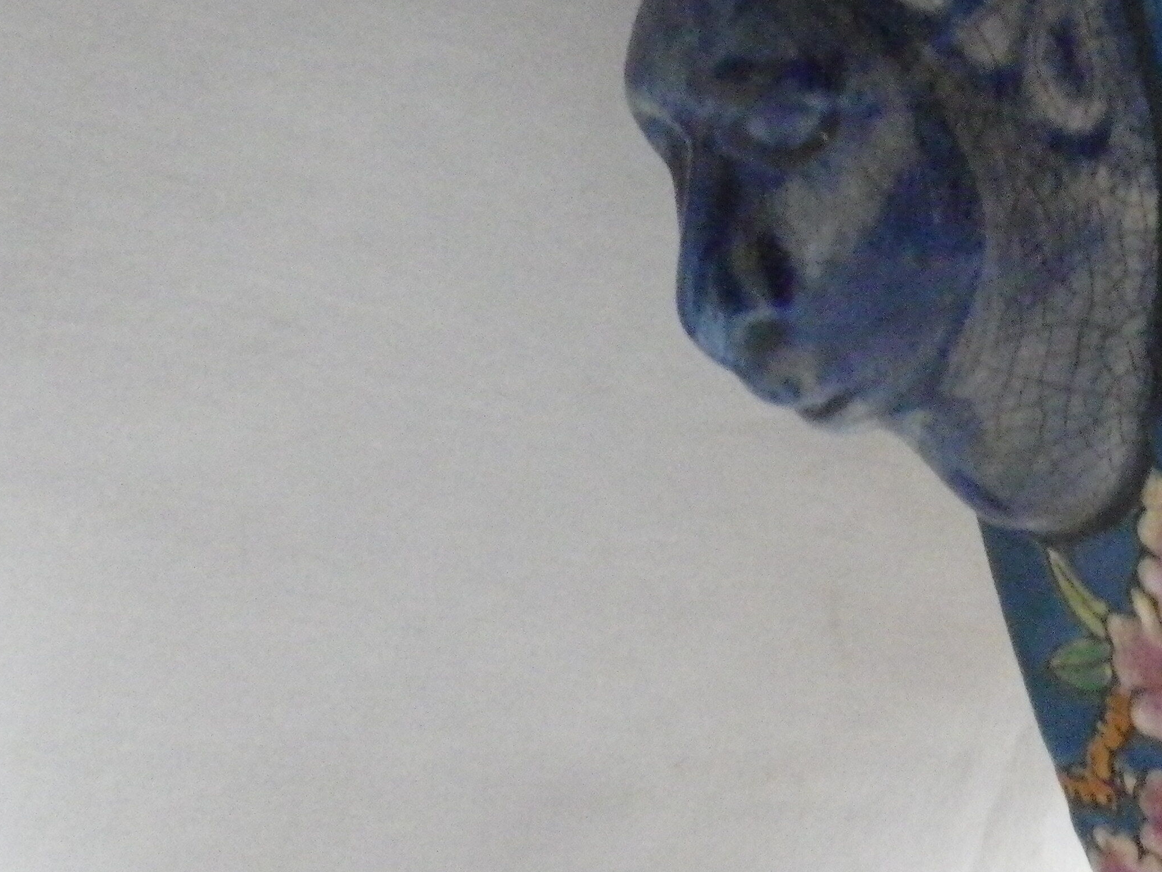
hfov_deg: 32.8
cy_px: 129
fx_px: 1880
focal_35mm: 56
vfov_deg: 25.5
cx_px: 1024
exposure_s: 1/10
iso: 800
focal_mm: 4.5
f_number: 3.5
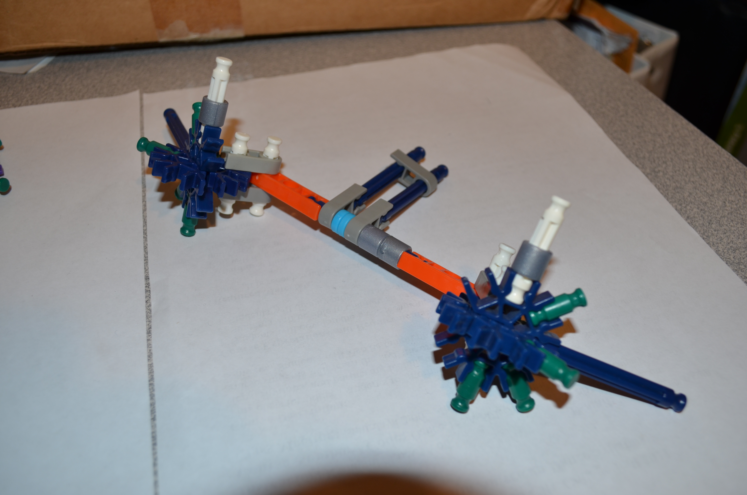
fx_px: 683
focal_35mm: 33
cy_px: 248
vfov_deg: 39.8
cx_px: 374
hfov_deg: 57.3
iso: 200
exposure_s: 1/30
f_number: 5.6
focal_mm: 22
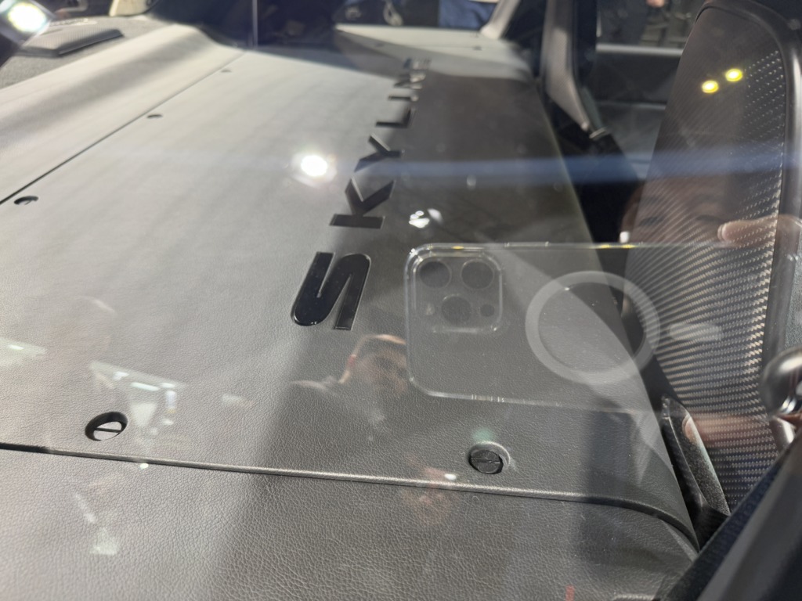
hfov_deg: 71.6
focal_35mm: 24
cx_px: 401
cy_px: 300
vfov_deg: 56.8
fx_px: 556
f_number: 1.78
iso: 125
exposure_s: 1/50
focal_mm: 6.76
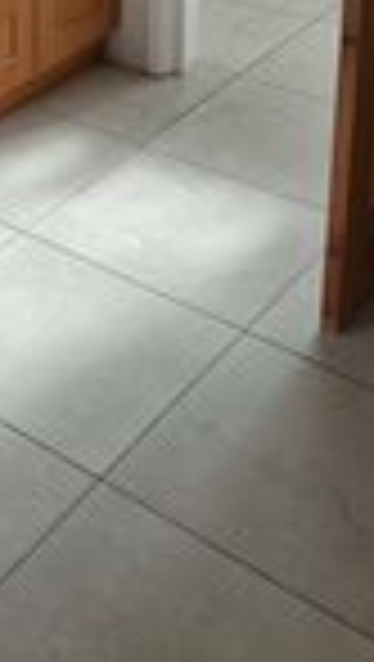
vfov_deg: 27.4
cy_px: -126
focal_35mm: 68
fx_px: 1195
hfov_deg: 16.2
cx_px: -194
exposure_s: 1/180
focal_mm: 5.4
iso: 80
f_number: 1.8
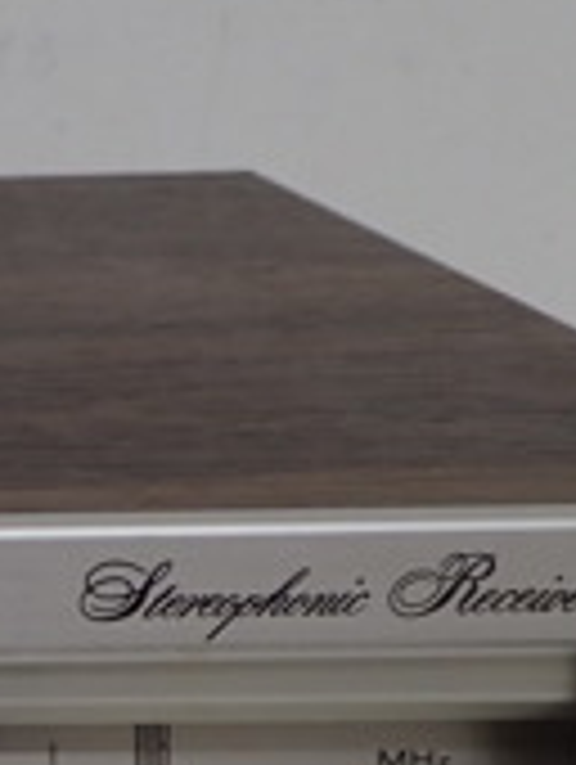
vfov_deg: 13.6
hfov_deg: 9.4
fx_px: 3120
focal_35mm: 141
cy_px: 922
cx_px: -806
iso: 100
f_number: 2.3
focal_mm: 5.5
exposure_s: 1/60
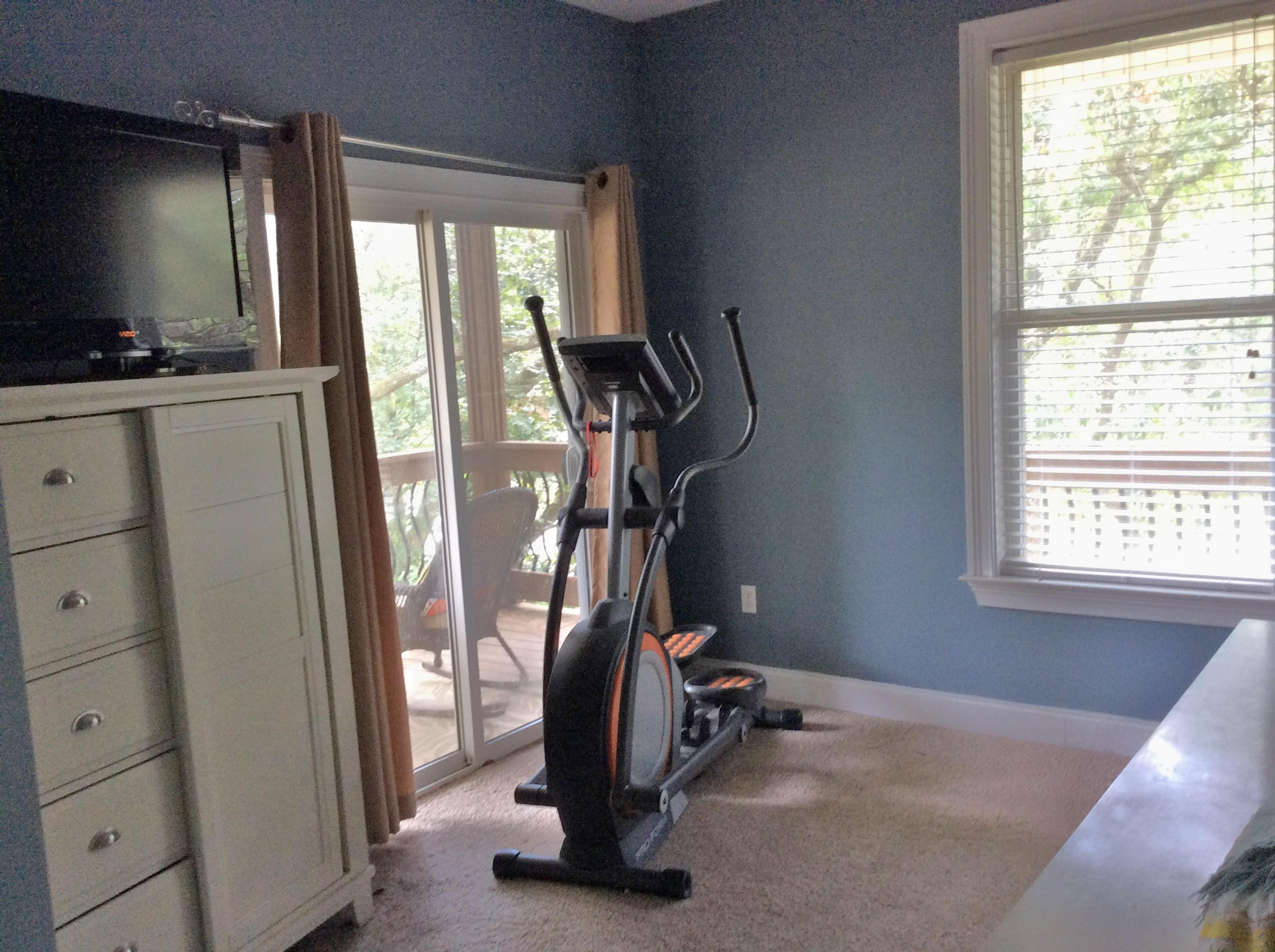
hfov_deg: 55.4
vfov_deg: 42.8
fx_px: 1214
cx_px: 638
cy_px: 476
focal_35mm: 33
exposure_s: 1/24
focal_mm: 3.3
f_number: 2.4
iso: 100
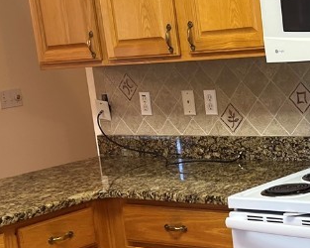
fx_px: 761
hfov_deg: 22.3
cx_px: 299
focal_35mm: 83
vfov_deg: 18.4
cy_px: 178
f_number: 1.5
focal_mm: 5.7
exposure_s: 1/120
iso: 125
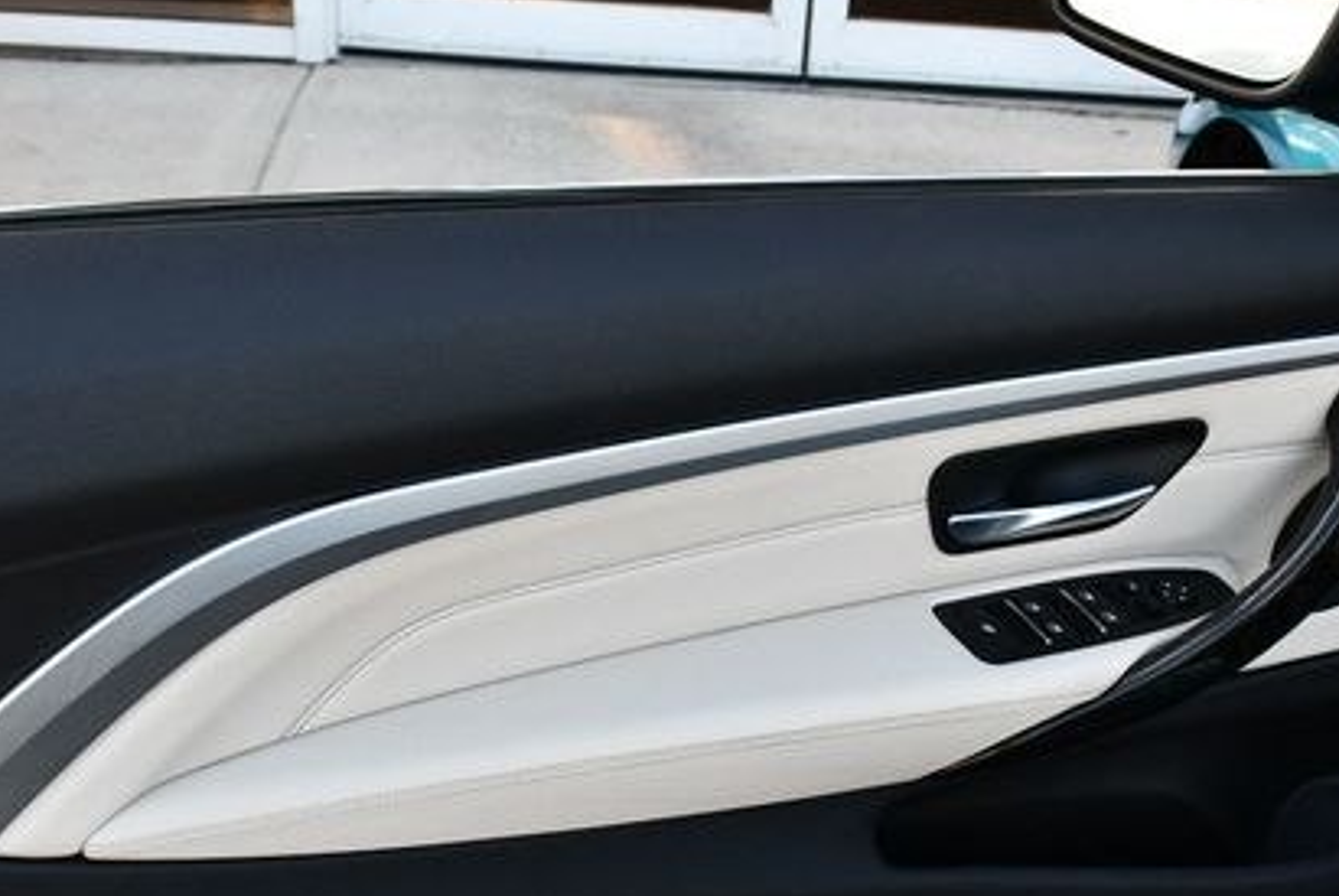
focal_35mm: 56
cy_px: 622
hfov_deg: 35.6
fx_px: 2085
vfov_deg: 24.1
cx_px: 609
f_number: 5.6
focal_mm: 18
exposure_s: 1/250
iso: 360
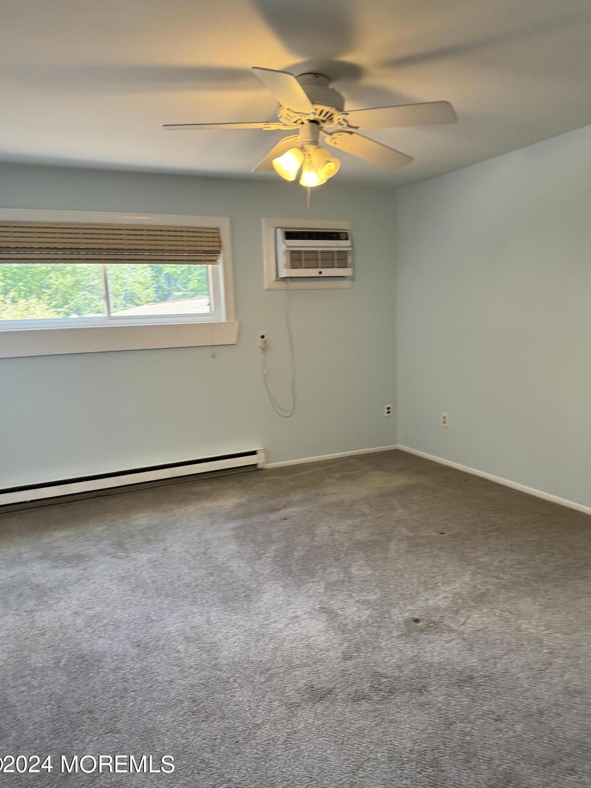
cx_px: 291
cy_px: 392
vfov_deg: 69.4
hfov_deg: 54.9
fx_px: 569
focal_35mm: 25
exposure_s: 1/60
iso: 125
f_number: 1.78
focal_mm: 6.76
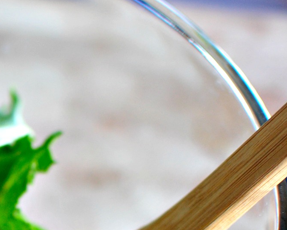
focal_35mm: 161
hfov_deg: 11.7
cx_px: -92
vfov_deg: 9.5
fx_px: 1364
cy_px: 278
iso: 400
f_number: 2.2
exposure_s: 1/160
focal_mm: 35
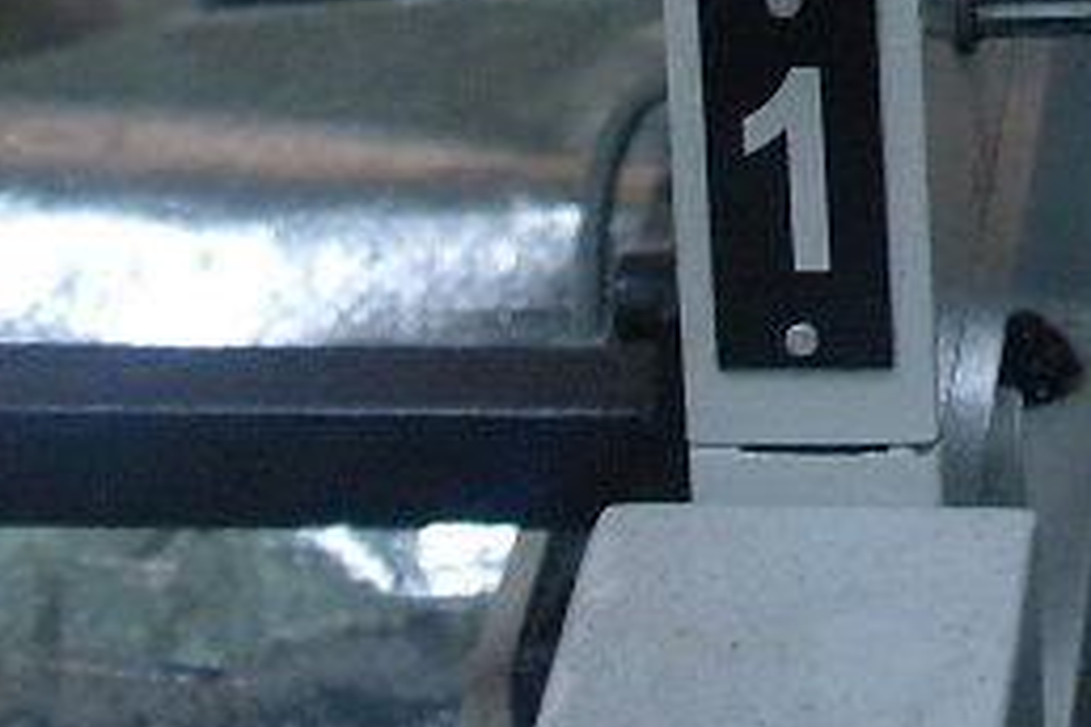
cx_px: 1814
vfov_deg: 6.1
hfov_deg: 9.8
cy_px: -1826
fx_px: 6091
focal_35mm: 201
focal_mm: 18
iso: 400
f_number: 3.5
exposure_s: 1/30
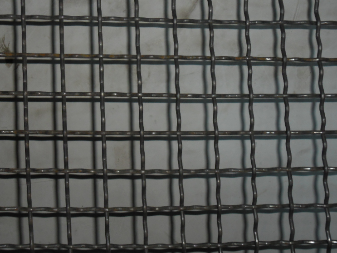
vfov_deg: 28.5
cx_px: 120
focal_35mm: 51
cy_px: 108
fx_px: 496
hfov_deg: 37.2
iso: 200
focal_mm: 6.6
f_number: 4
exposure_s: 1/45
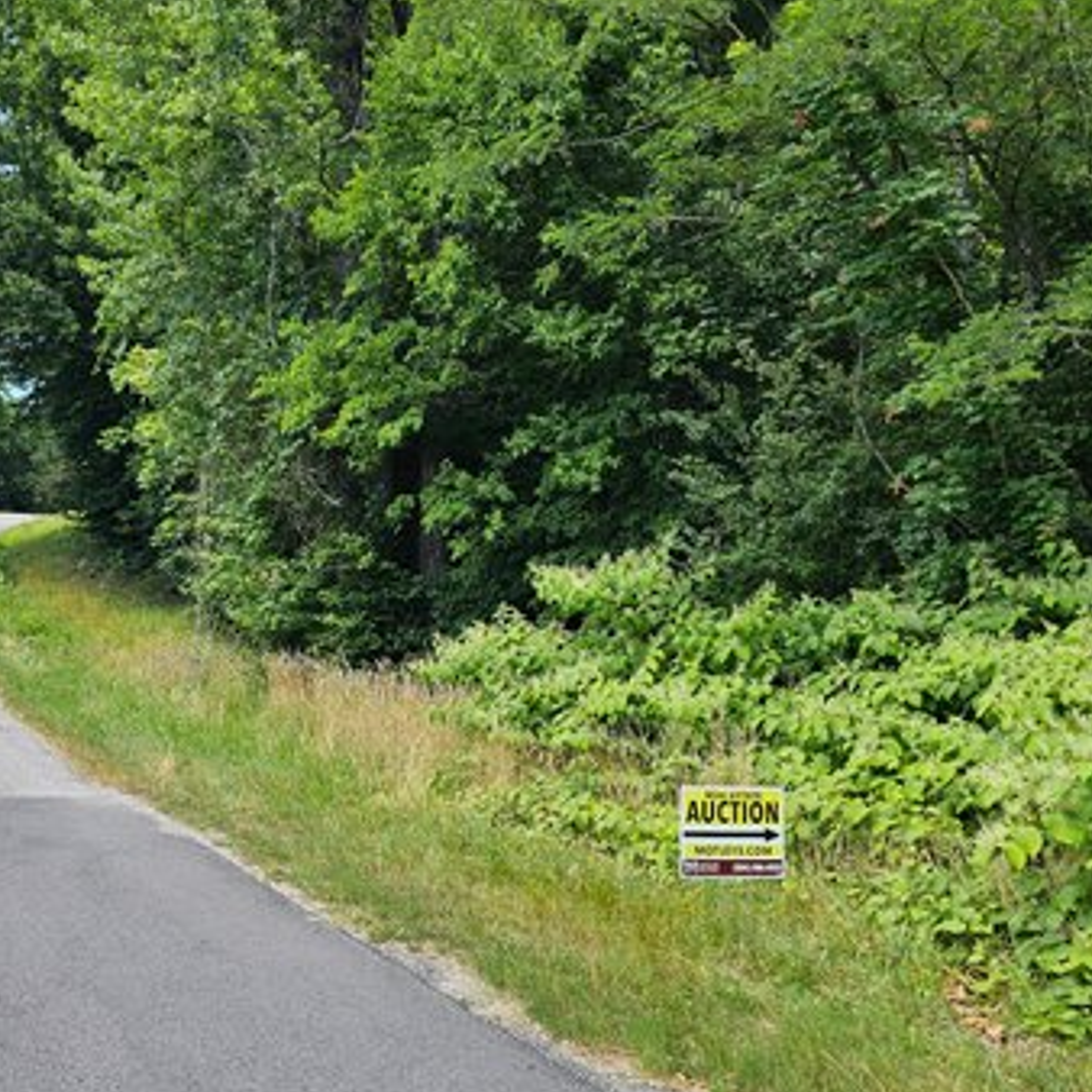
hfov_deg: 42.9
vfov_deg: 43.8
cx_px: 315
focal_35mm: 38
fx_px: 1356
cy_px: 593
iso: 12
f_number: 1.7
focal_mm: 6.3
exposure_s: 1/180
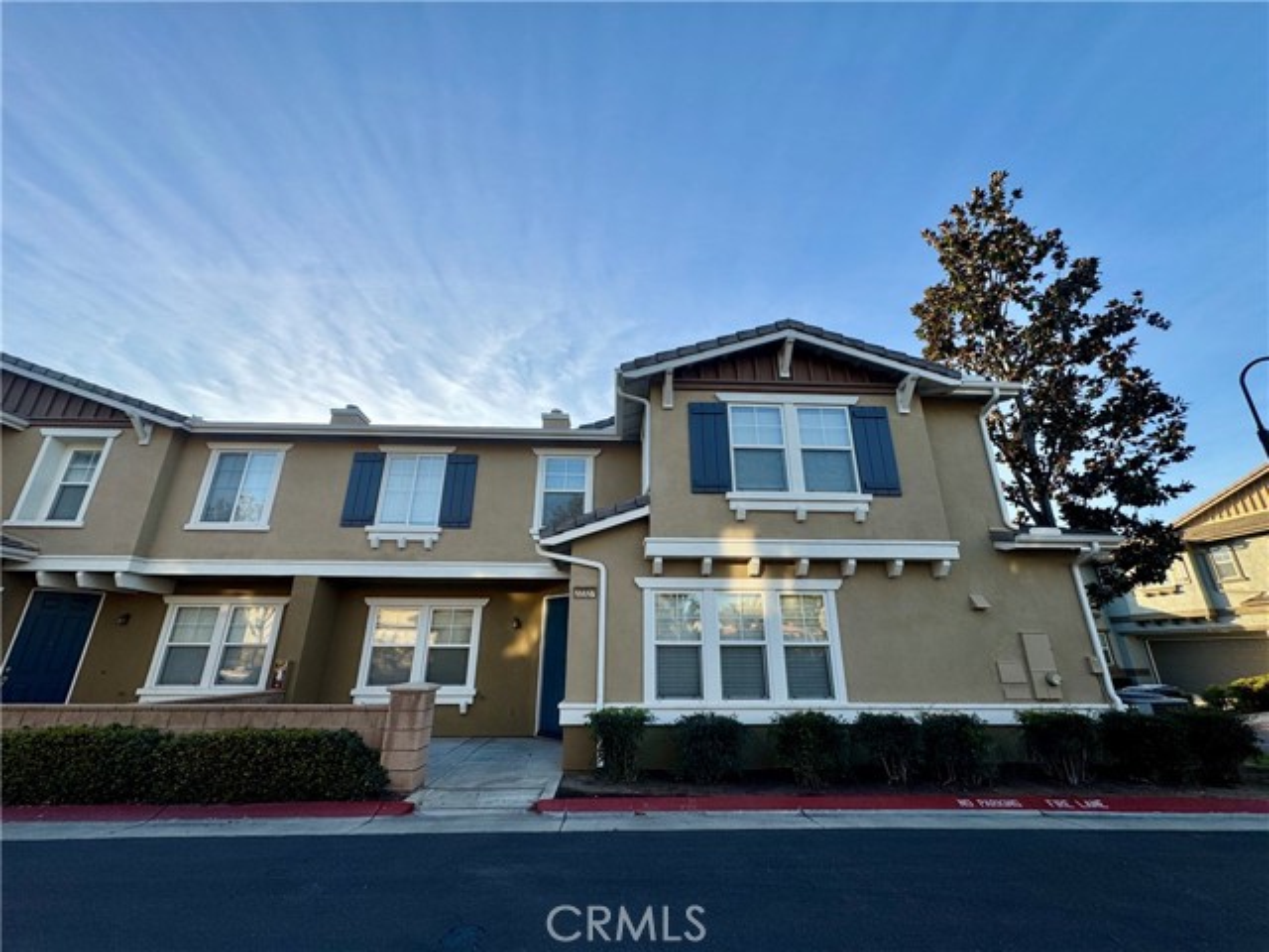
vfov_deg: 85.7
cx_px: 634
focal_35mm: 14
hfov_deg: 102.1
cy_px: 476
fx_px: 513
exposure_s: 1/821
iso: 40
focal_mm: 2.22
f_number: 2.2
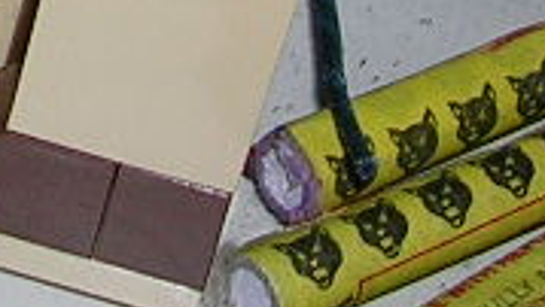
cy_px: -644
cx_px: -140
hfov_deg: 9.0
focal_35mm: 237
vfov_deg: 4.9
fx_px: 3427
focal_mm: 5.8
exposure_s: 1/60.1
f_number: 2.8
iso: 50
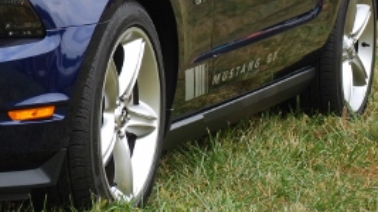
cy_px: -64
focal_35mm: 234
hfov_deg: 9.1
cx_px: -51
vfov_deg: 5.2
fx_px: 2345
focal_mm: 62
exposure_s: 1/320
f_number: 4.5
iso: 200
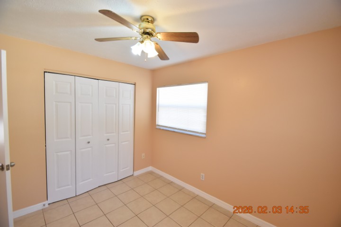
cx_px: 170
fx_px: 142
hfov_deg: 100.4
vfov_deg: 77.3
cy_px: 114
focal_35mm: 15
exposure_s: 1/180
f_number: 3.5
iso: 800
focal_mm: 10
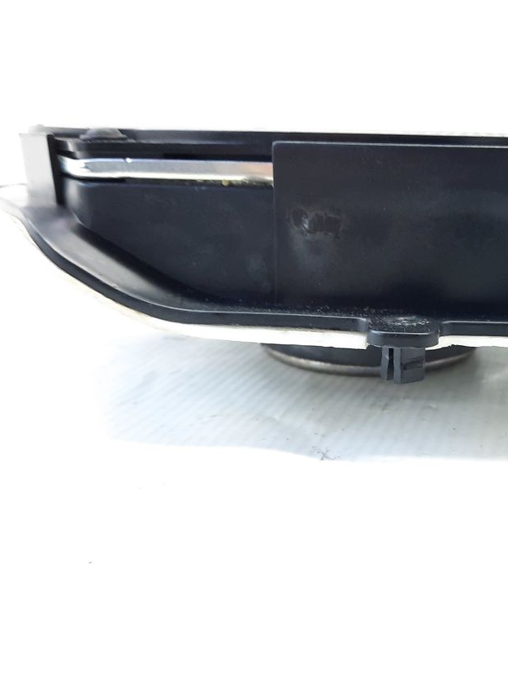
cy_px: 365
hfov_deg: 38.3
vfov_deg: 51.3
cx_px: 400
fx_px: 704
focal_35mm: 36
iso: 200
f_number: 2
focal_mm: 4.6
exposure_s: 1/50
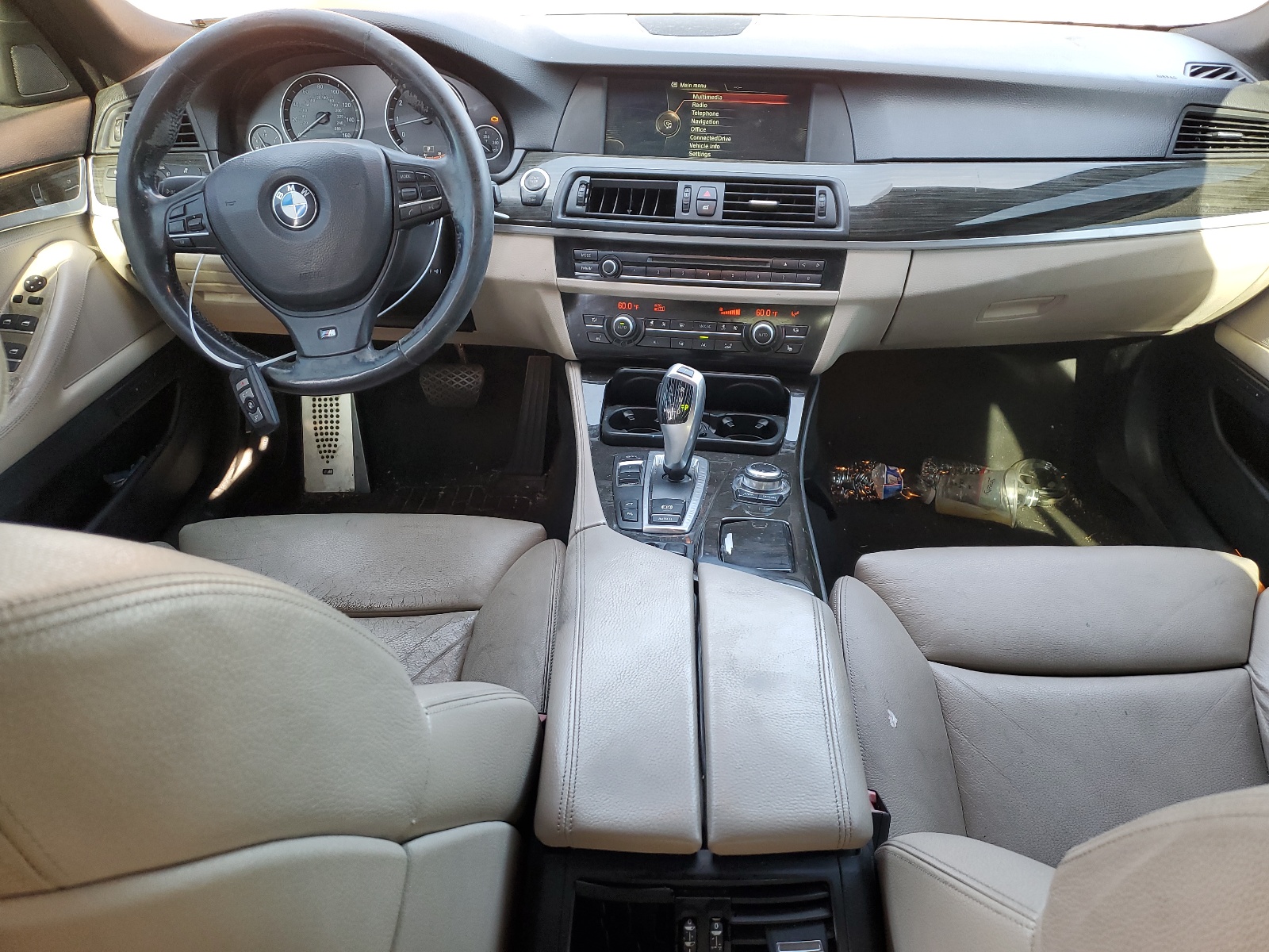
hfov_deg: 67.3
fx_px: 953
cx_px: 634
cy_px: 476
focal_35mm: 26
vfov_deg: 53.1
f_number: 1.5
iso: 59
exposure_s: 1/60.2
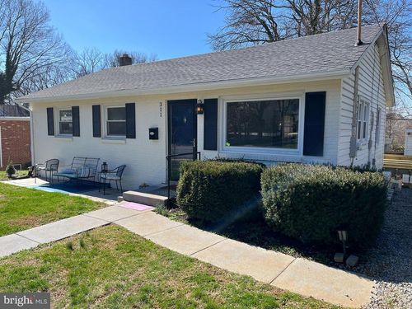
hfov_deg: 67.3
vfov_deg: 53.1
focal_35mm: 26
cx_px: 206
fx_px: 309
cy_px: 154
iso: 50
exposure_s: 1/2024
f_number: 1.6
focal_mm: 5.1
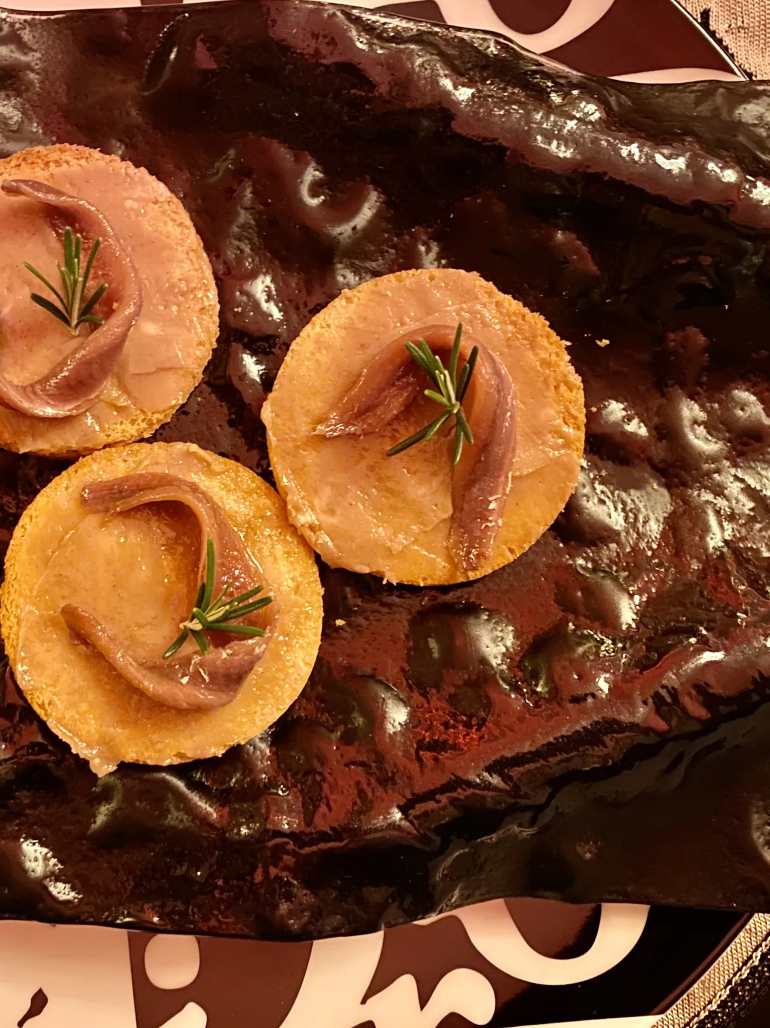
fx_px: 1038
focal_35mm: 35
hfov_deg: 39.7
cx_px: 202
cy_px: 517
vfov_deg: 52.6
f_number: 1.8
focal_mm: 4.25
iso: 500
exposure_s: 1/8
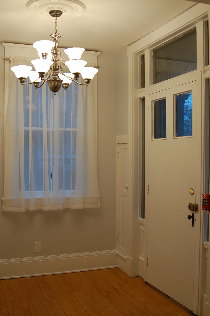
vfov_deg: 46.4
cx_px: 105
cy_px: 158
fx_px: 368
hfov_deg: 31.8
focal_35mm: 42
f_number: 4
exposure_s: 1/60
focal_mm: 28
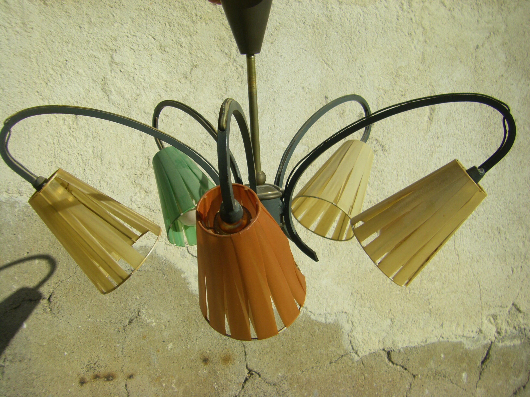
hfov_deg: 49.0
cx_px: 265
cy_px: 198
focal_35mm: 38
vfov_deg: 37.7
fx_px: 582
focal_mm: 6.3
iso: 64
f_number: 7
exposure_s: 1/400
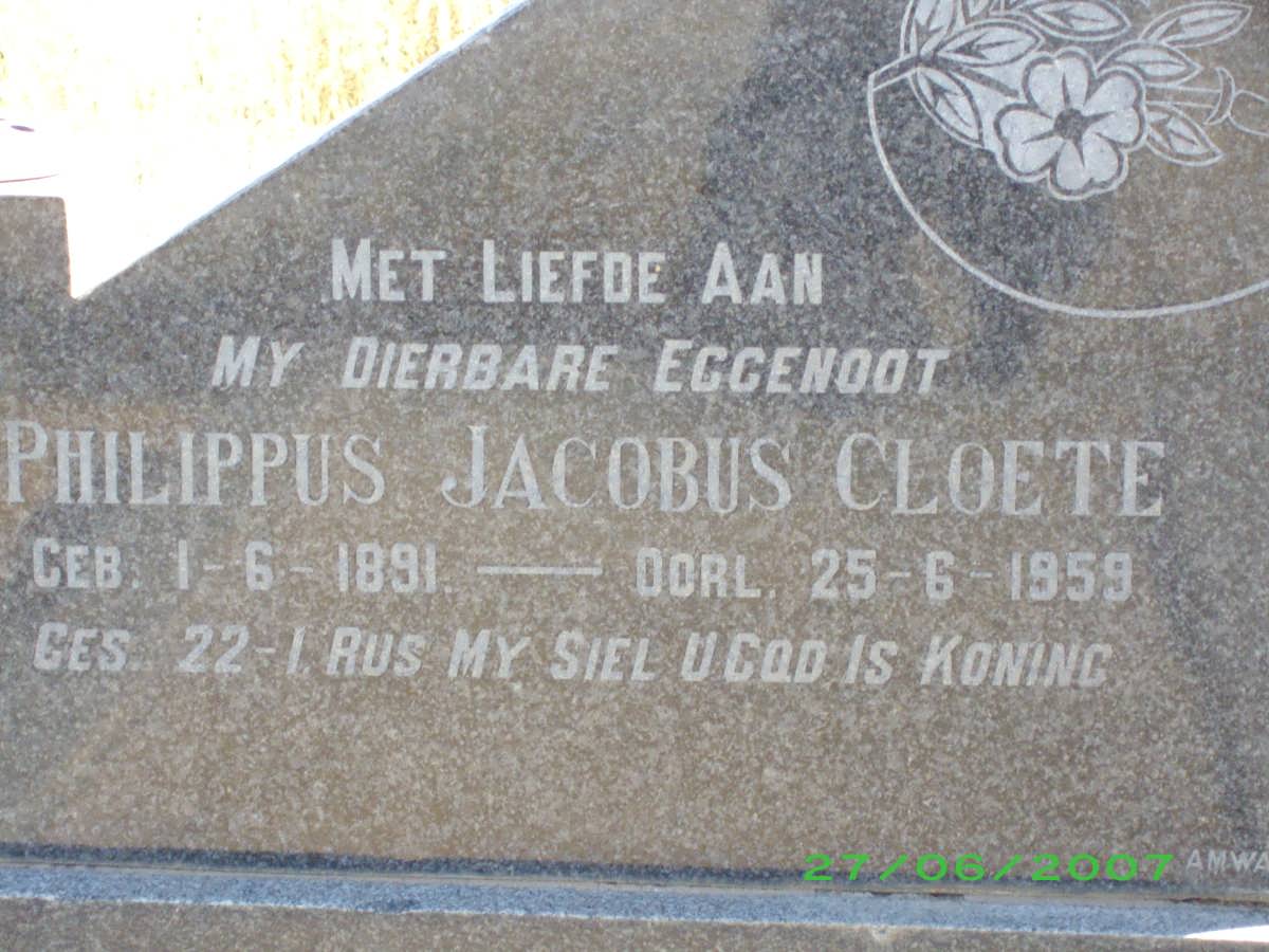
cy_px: 476
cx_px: 634
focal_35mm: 108
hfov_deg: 18.2
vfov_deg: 13.7
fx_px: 3959
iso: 320
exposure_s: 1/200
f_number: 4.8
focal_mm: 18
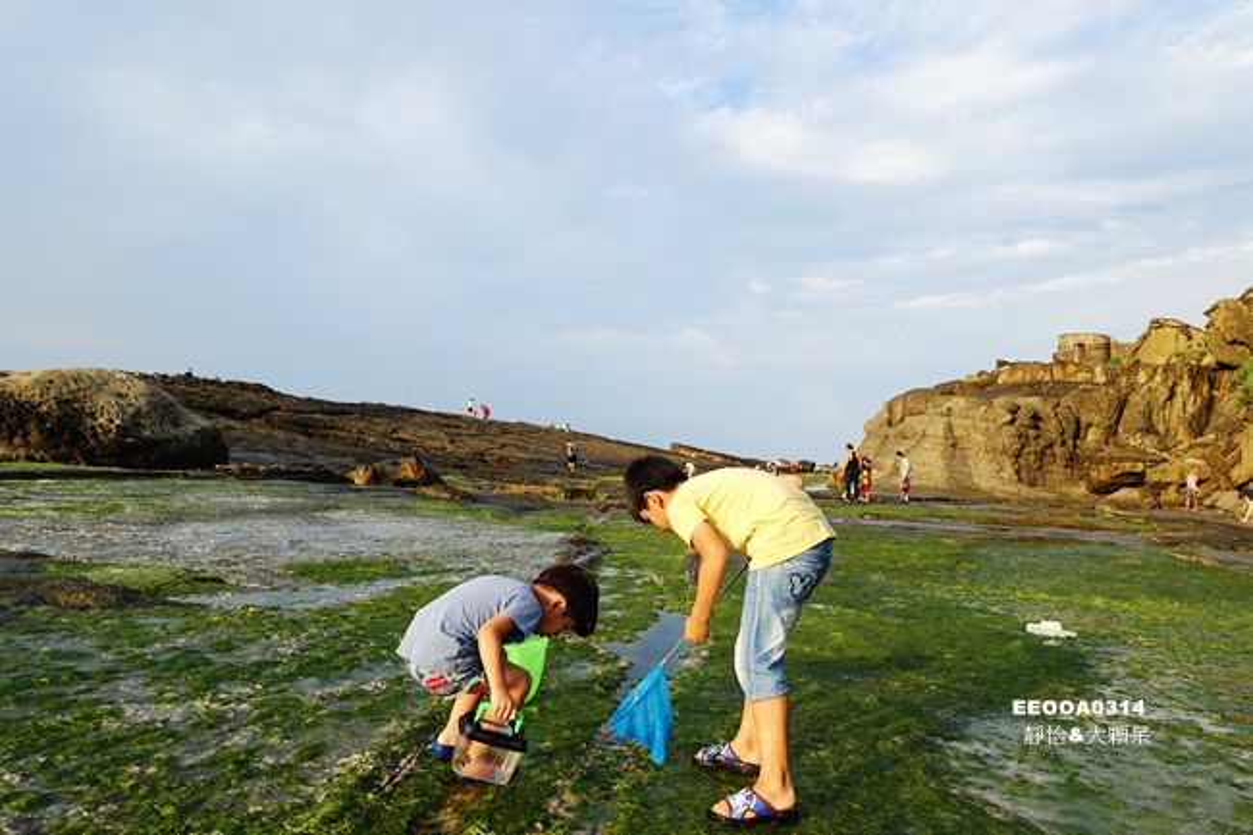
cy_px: 418
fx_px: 835
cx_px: 626
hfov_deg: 73.8
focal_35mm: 24
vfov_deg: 53.1
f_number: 4
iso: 125
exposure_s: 1/320
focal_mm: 8.8
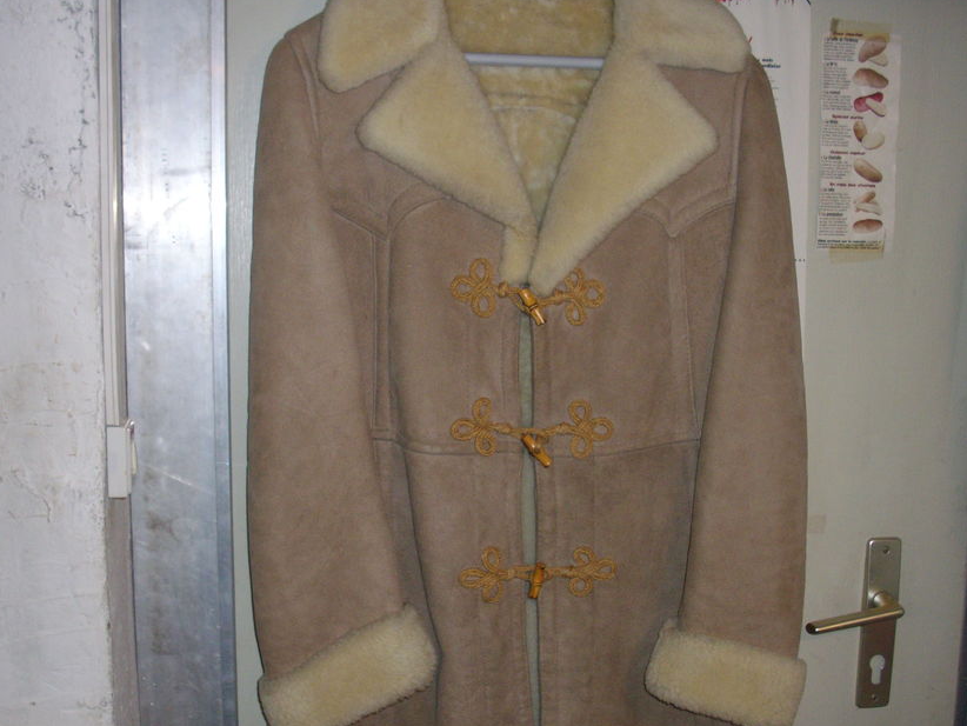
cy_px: 389
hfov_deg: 42.1
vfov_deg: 32.2
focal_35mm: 45
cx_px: 466
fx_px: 1257
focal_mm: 6.2
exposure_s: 1/50
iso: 160
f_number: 2.8
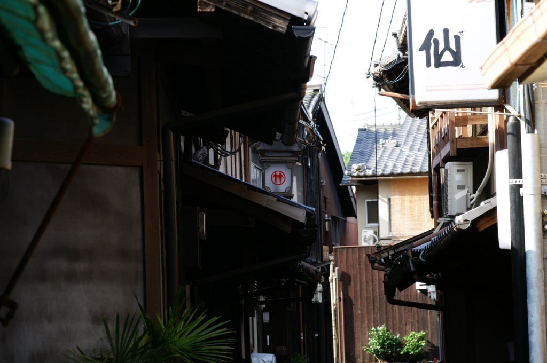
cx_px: 274
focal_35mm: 150
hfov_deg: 13.7
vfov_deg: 9.1
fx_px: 2276
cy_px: 182
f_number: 7.1
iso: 125
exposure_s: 1/100
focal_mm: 100
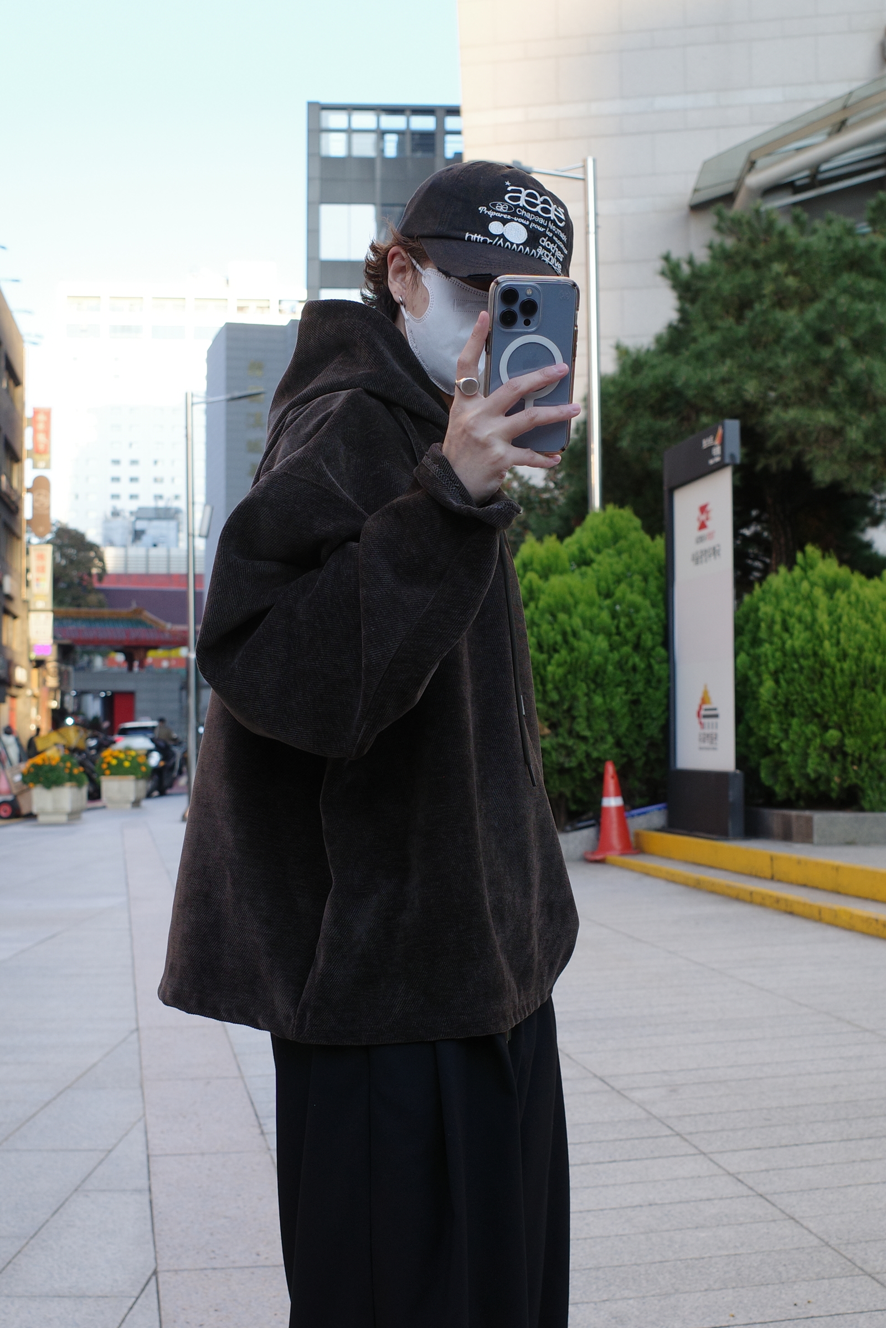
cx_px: 443
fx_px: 1846
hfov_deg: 27.0
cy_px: 664
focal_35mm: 50
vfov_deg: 39.6
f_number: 3.5
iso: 200
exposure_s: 1/200
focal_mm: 18.3
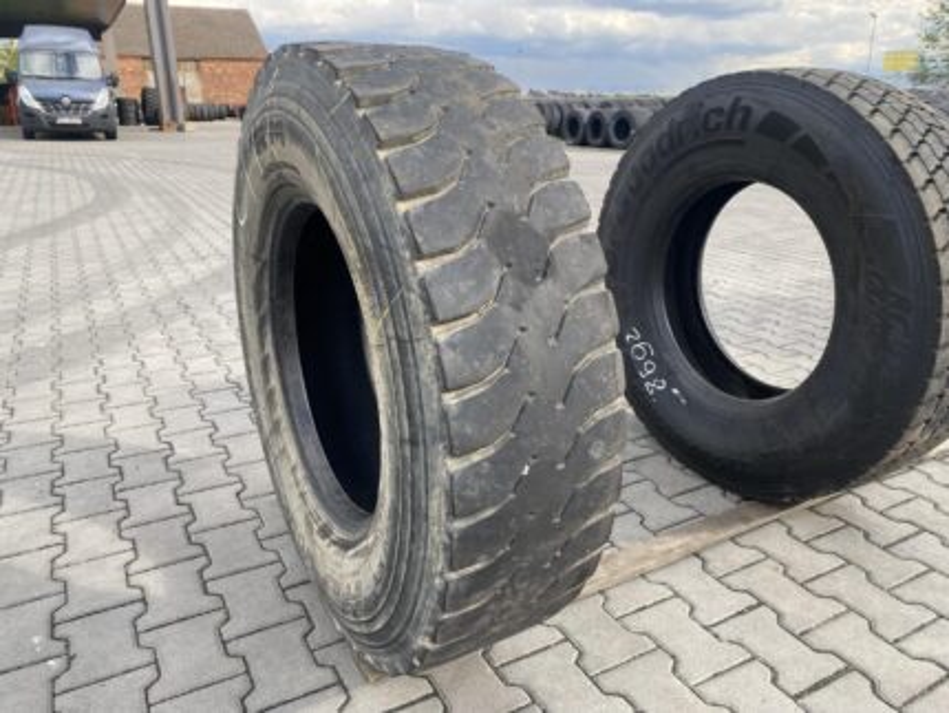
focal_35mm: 26
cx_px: 474
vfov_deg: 53.1
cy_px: 356
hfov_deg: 67.3
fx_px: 713
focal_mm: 4.25
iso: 32
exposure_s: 1/495
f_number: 1.8
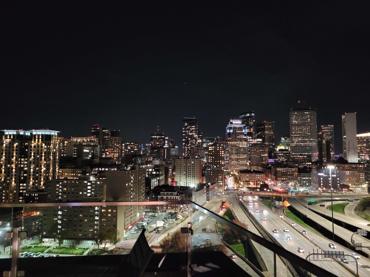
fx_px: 278
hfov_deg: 67.3
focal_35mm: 26
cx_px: 185
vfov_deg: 53.1
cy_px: 138
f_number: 1.8
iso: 1600
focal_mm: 5.4
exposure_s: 1/24
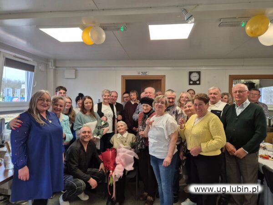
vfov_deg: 58.9
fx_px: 181
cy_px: 102
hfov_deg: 73.9
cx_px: 136
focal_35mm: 23
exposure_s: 1/100
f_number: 1.8
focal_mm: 5.4
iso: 100
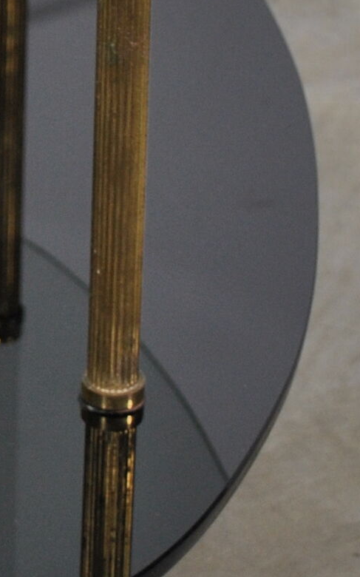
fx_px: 3582
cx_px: -230
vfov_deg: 9.2
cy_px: 21
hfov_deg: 5.7
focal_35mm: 228
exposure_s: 1/30
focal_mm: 30
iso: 220
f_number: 4.5
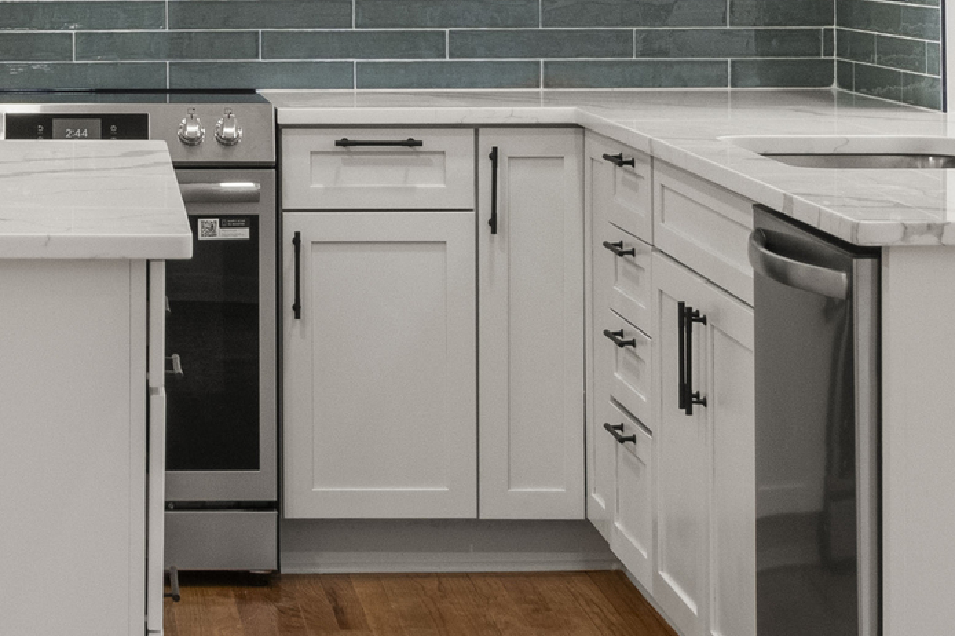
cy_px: -56
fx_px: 3288
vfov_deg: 10.9
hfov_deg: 16.3
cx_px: 69
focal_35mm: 124
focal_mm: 24
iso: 250
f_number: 11
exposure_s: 1/6
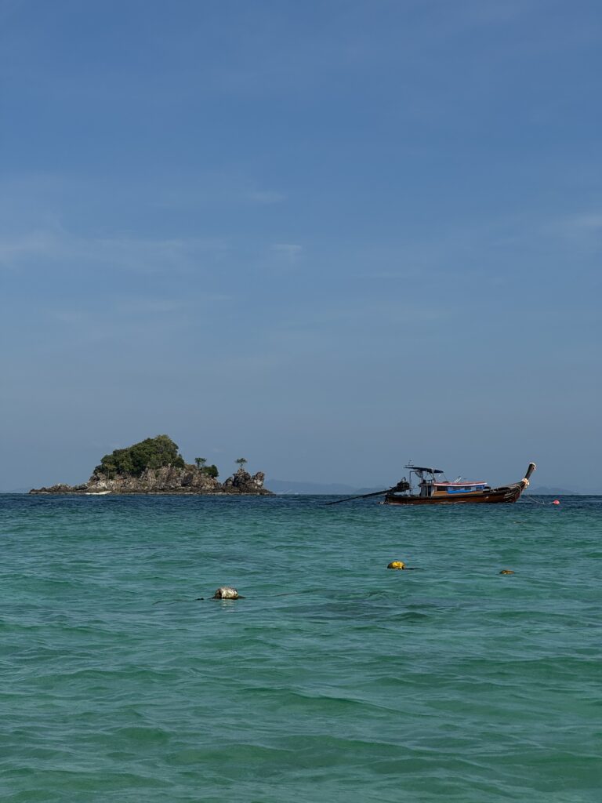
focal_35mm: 77
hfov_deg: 19.1
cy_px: 402
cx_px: 301
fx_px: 1785
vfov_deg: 25.3
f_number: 2.8
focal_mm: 9
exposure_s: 1/2370
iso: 32
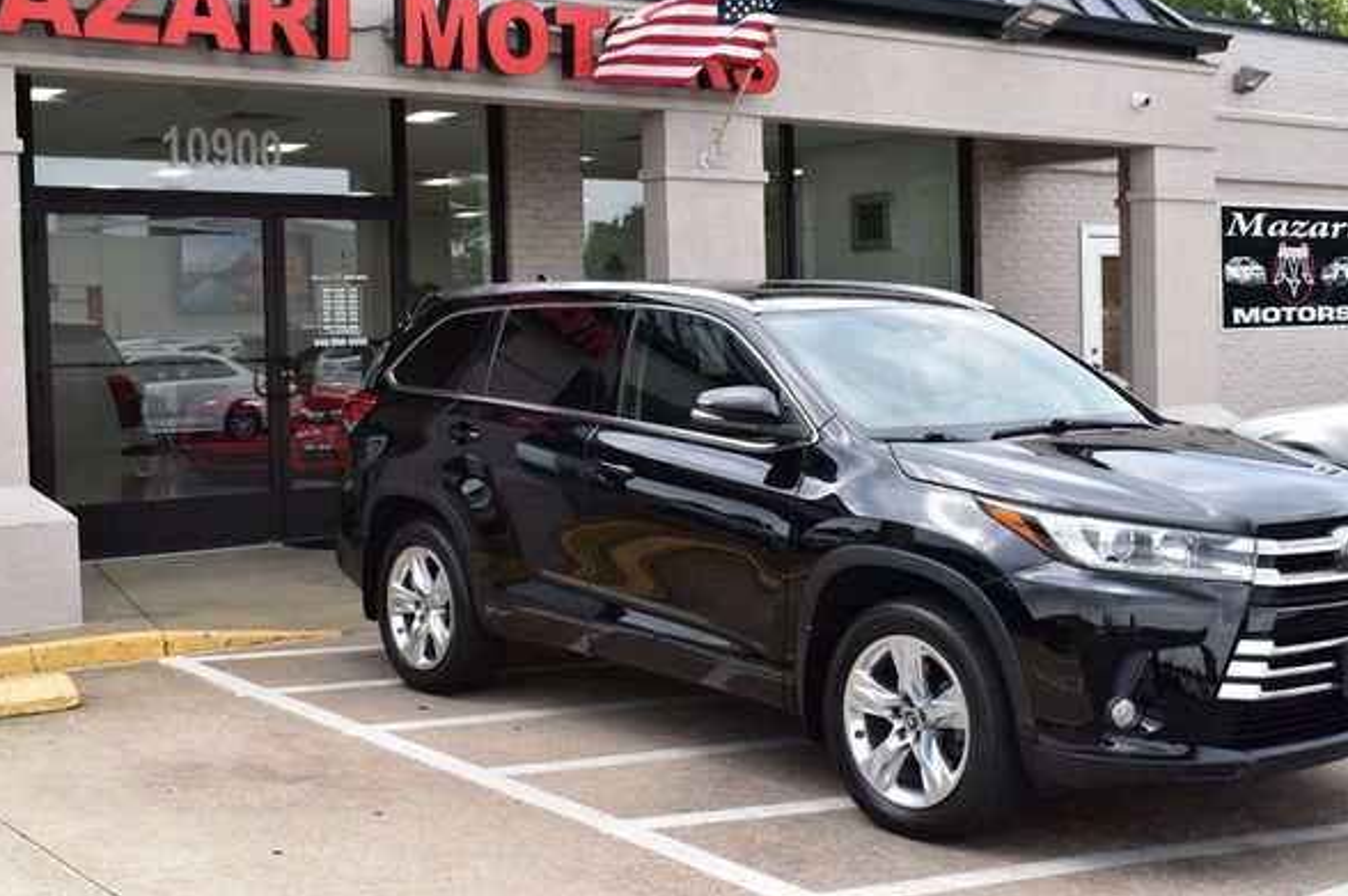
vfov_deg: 27.5
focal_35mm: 49
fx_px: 1833
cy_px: 415
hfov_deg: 40.4
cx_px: 653
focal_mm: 30
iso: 400
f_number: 9
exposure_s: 1/160
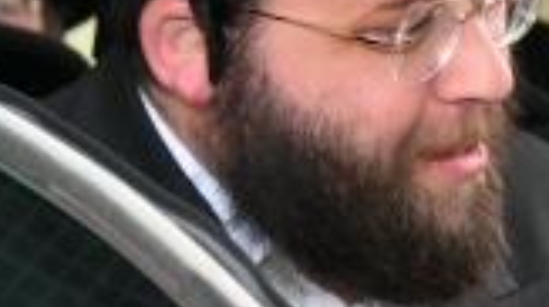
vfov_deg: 3.7
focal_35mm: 330
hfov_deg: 6.4
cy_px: 396
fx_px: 4795
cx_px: 950
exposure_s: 1/160
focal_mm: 50
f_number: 4
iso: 250
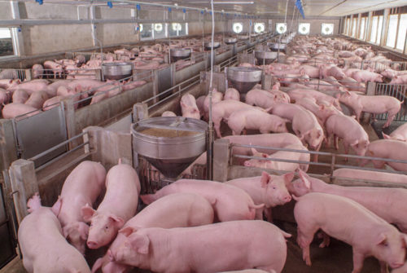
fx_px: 340
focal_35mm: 30
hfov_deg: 61.9
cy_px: 136
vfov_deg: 43.7
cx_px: 204
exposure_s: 1/30
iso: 400
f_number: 4.8
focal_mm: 20
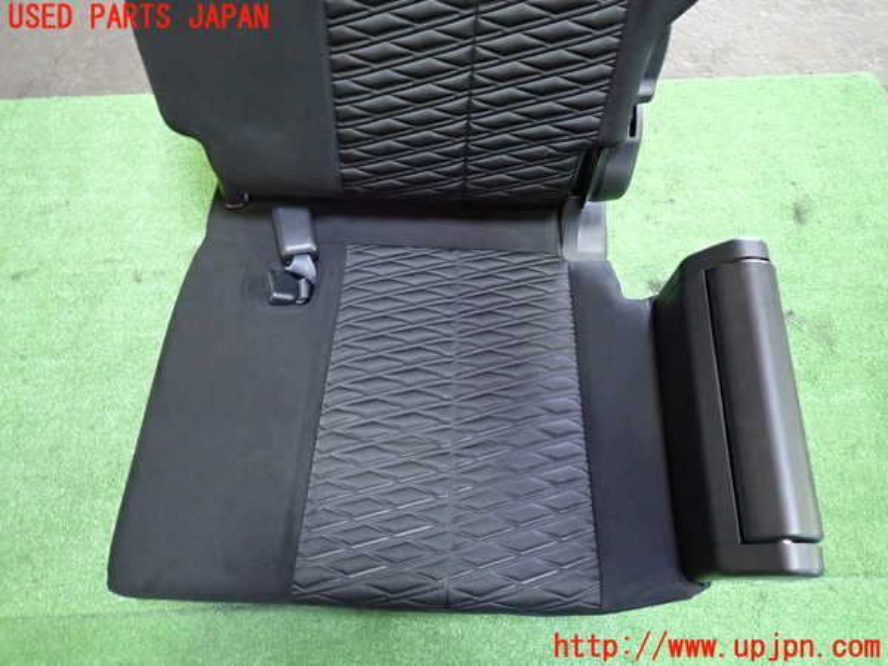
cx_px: 444
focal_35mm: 25
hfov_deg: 69.4
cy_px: 333
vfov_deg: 54.9
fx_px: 641
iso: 640
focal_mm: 4.5
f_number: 2
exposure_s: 1/30
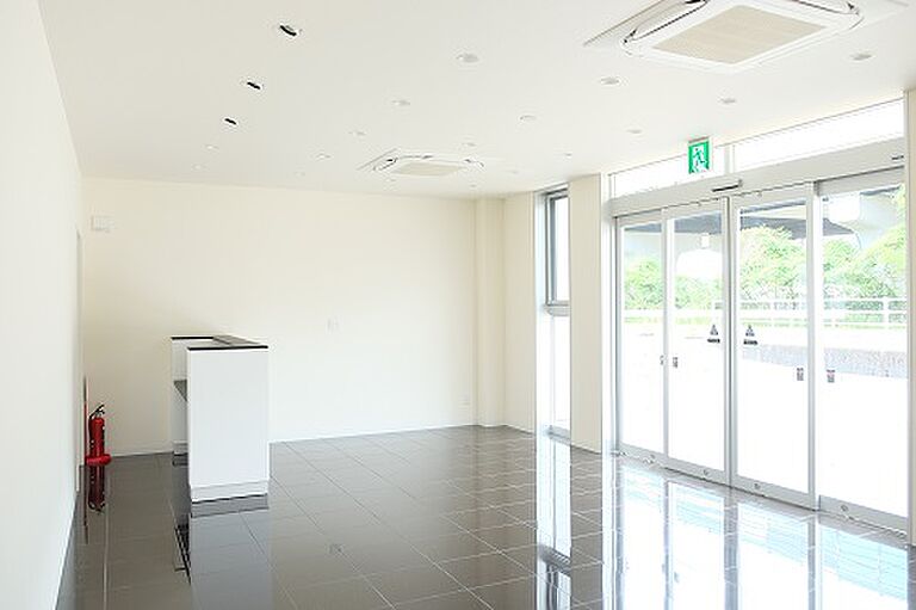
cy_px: 305
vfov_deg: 47.9
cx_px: 458
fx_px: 687
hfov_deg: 67.4
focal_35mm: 27
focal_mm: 18
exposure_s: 1/100
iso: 400
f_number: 2.8
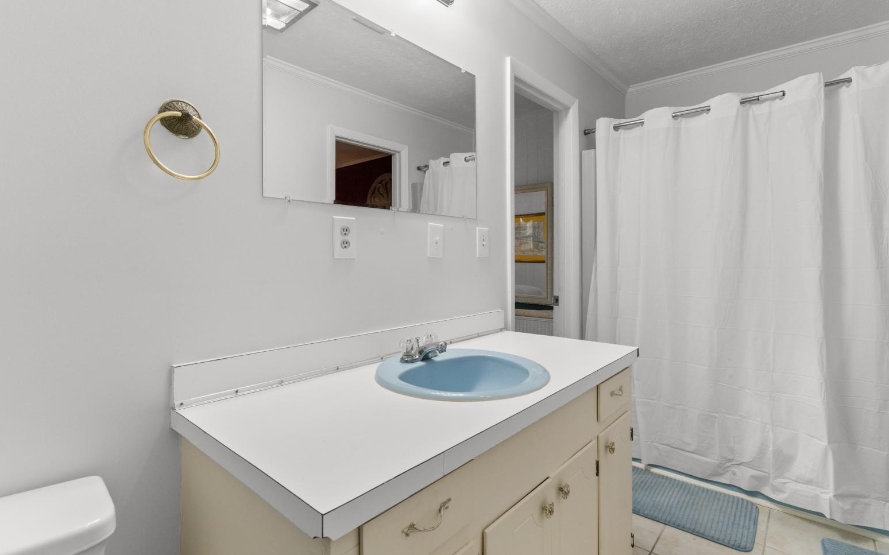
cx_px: 447
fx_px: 388
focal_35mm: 16
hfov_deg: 97.8
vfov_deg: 71.0
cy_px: 249
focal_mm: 10
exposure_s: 1/3
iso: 100
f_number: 4.5
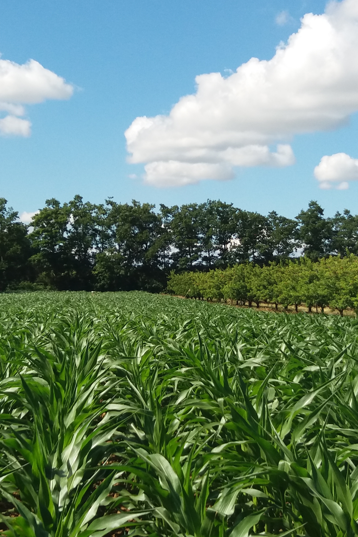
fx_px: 582
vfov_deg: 49.6
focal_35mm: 39
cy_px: 268
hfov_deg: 34.1
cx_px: 145
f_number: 1.9
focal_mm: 3.7
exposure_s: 1/1419
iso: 64
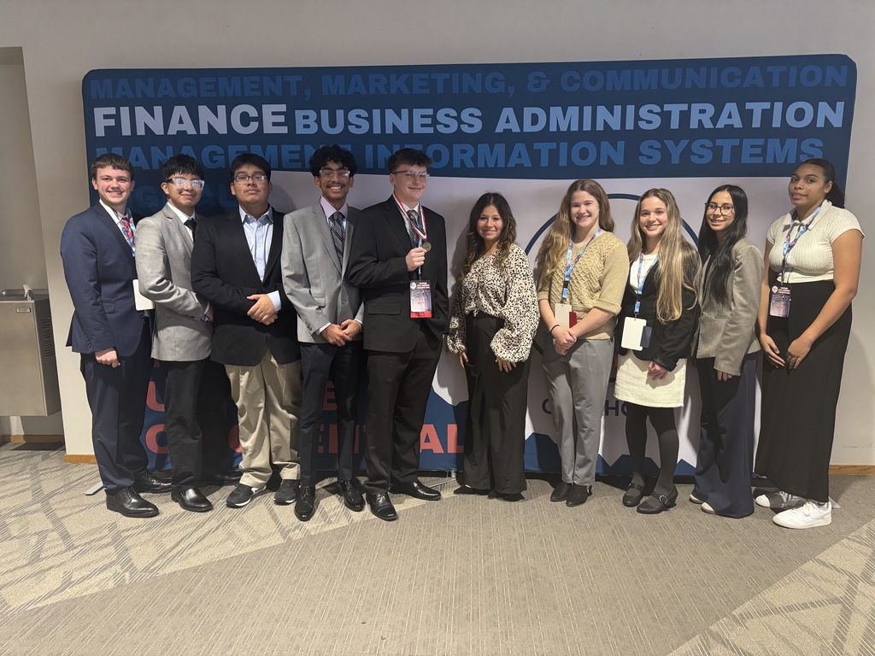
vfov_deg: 56.8
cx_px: 438
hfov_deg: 71.6
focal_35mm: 24
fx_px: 607
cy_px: 328
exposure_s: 1/60
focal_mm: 6.76
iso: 640
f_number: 1.78
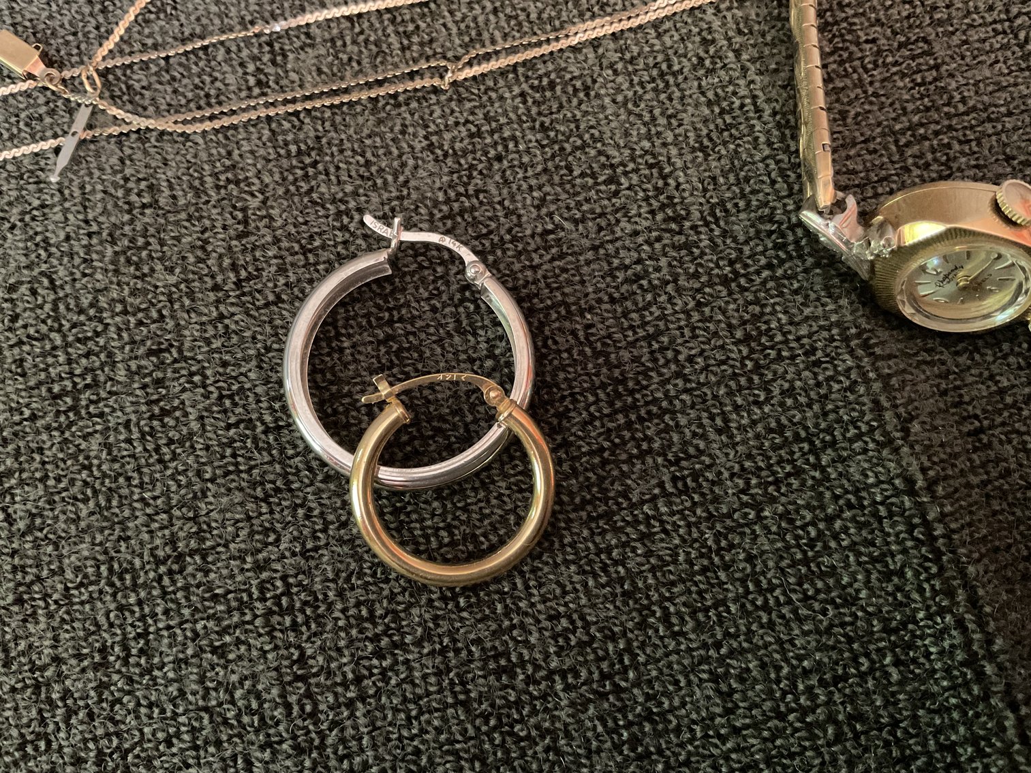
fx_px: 864
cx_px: 516
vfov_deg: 48.2
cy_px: 386
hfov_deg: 61.7
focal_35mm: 29
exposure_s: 1/20
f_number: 1.8
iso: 500
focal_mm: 3
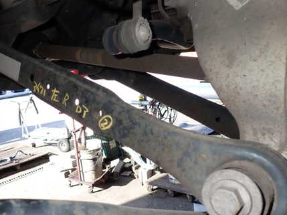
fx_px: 290
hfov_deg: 52.4
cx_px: 120
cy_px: 121
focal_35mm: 35
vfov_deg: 40.6
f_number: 2.8
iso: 100
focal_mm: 4.5
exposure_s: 1/200
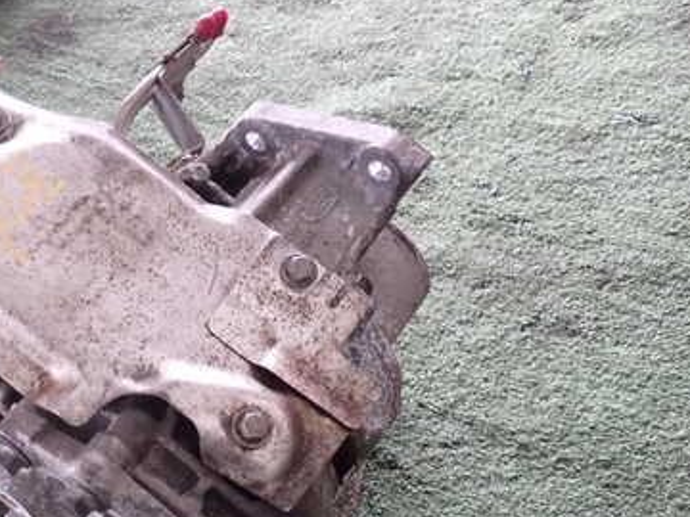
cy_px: 389
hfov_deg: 36.7
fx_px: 997
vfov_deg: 28.7
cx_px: 128
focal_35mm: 50
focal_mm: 5.4
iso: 640
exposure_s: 1/30
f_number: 2.3
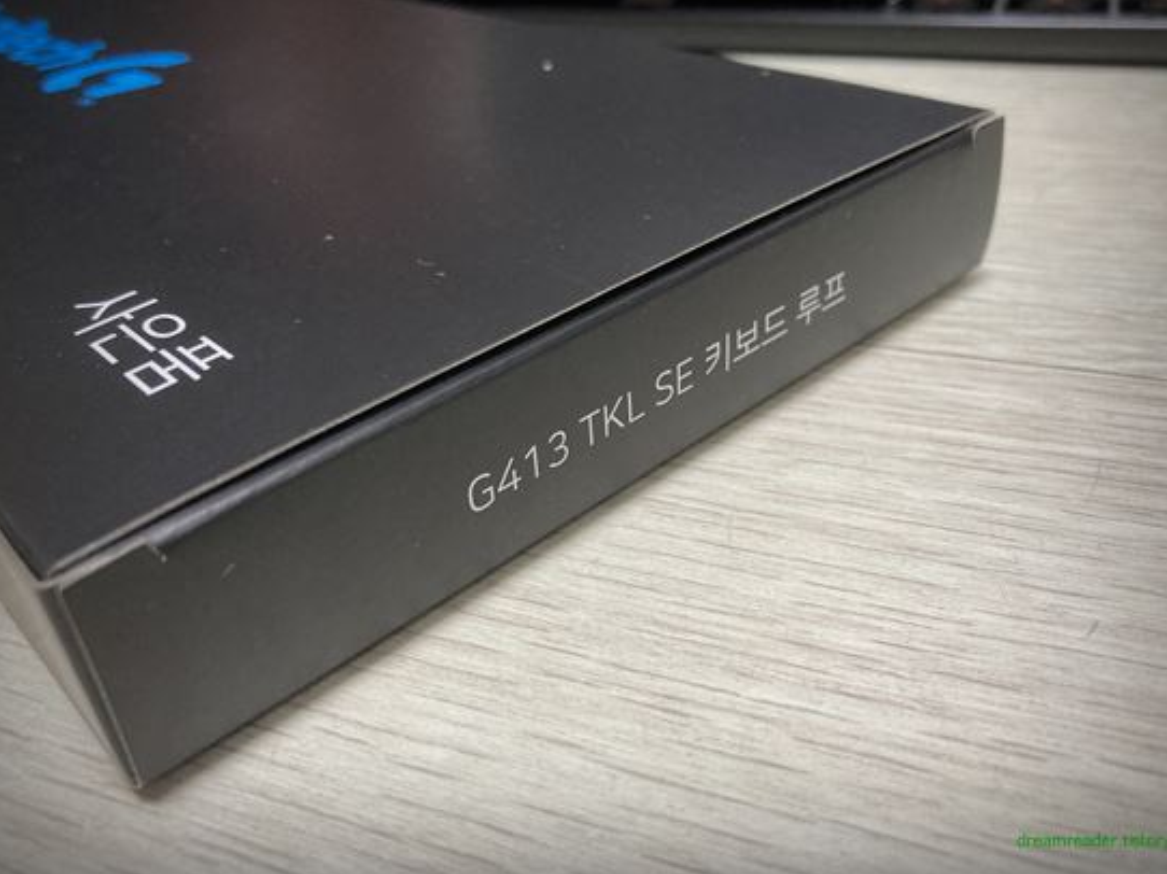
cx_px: 590
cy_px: 411
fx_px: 1045
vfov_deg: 45.4
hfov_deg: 58.4
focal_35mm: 31
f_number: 1.8
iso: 200
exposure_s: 1/60
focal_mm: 3.99
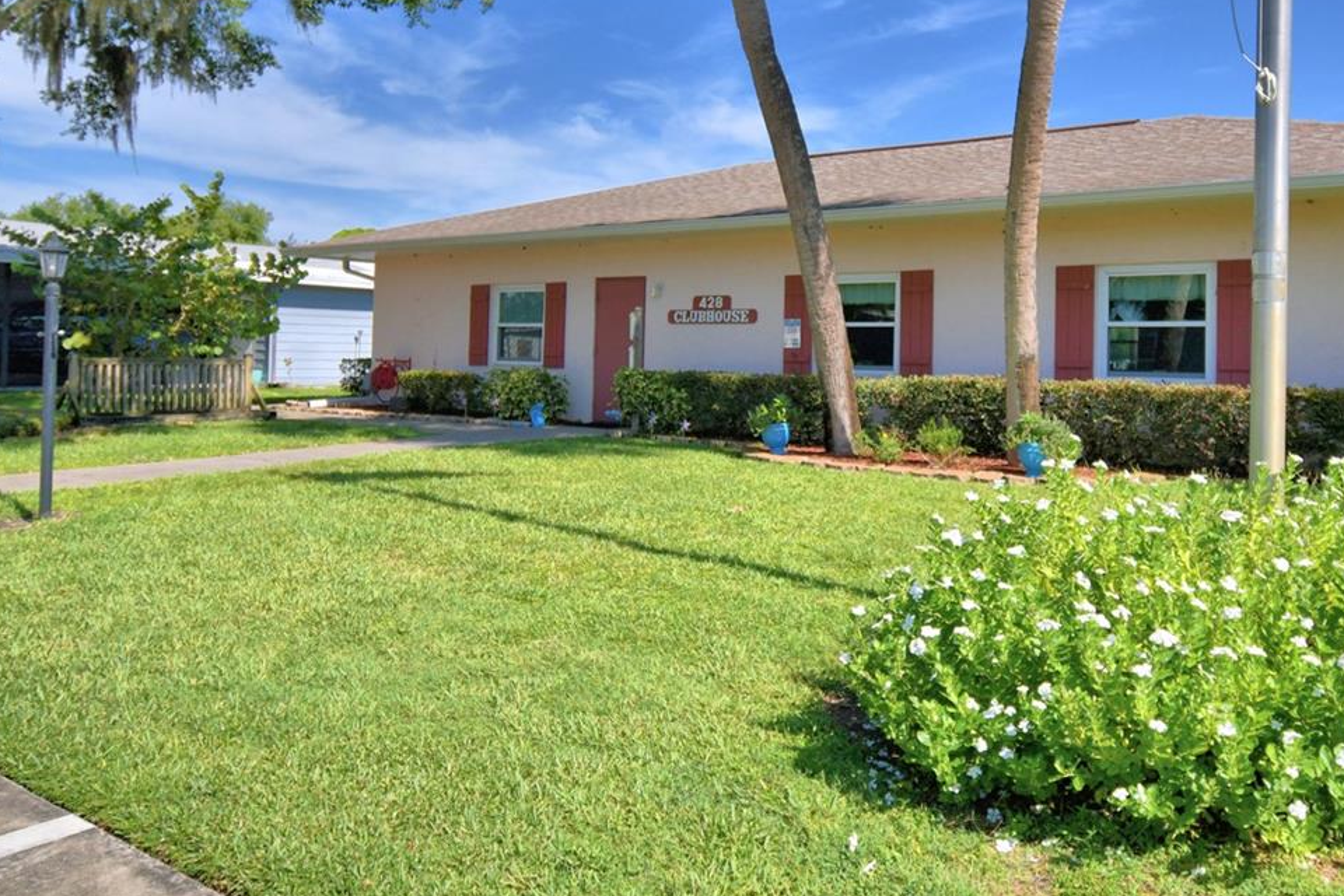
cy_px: 328
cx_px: 823
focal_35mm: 30
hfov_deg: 61.3
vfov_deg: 43.2
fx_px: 1120
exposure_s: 1/1000
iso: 100
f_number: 4.8
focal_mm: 12
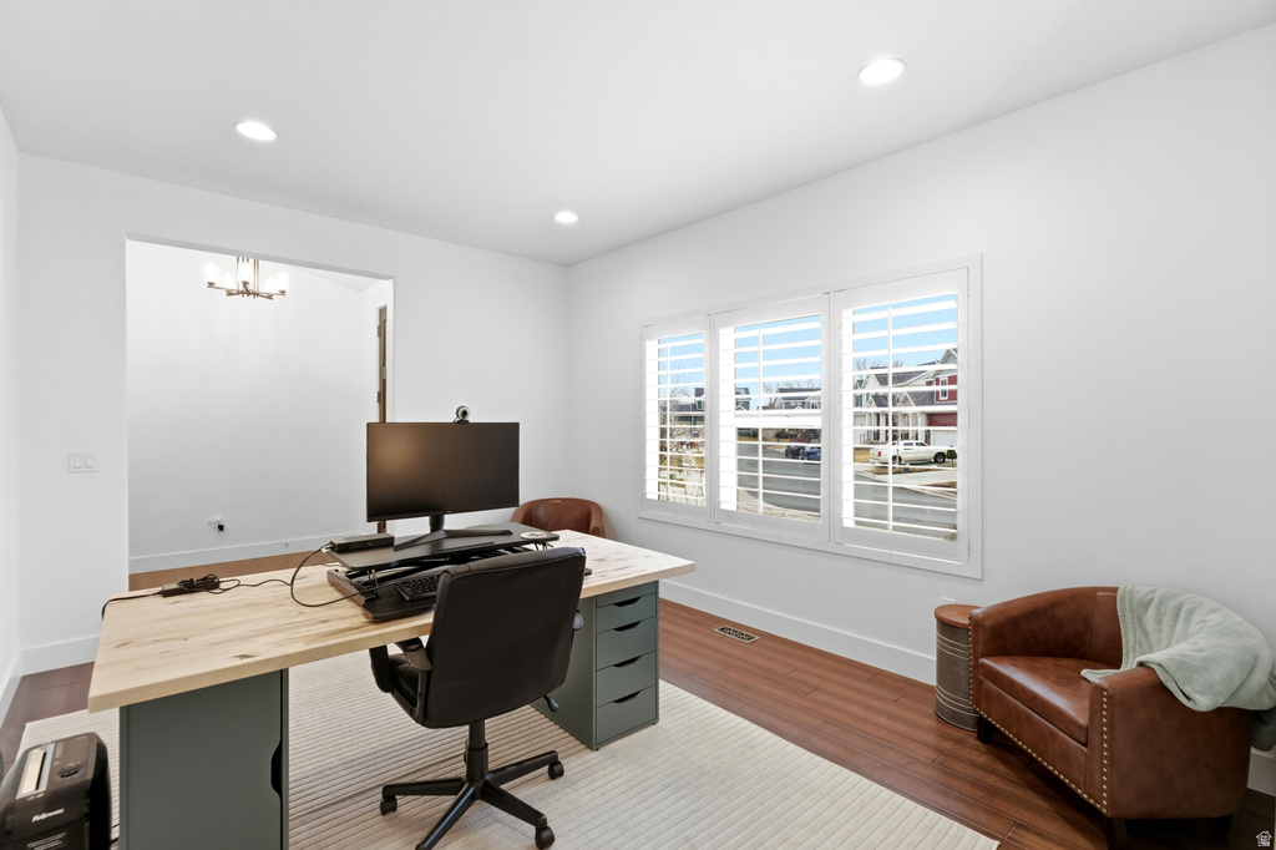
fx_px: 567
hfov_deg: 96.8
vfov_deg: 73.7
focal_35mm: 16
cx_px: 638
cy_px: 425
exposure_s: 1/640
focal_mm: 16
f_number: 8
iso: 800
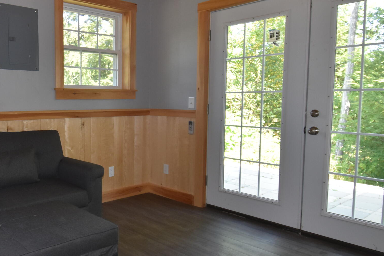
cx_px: 83
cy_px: 131
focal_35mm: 30
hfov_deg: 57.8
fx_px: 320
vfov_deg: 43.6
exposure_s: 1/125
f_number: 5.6
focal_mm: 10
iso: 800
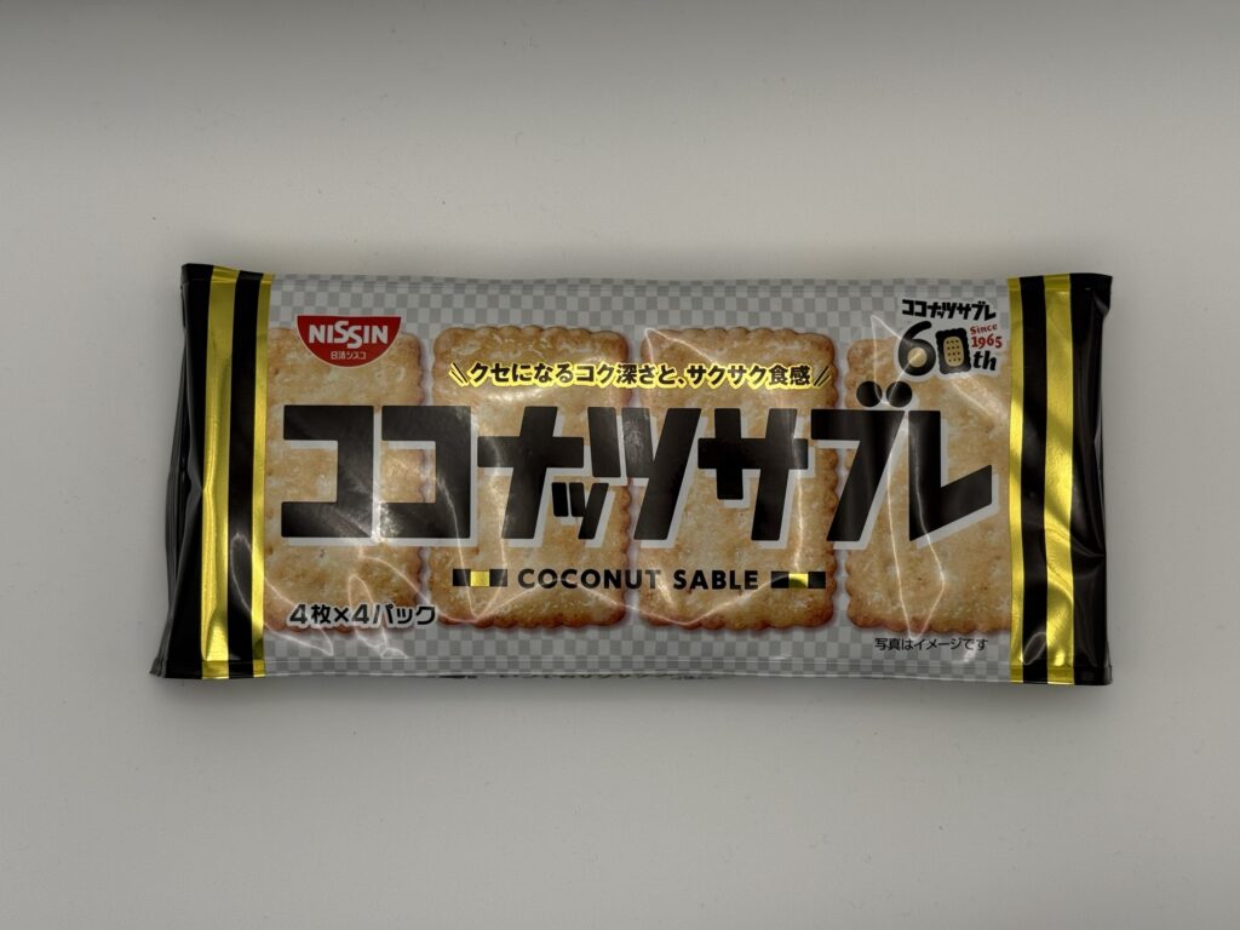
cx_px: 620
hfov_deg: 39.7
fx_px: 1719
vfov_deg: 30.3
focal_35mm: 48
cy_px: 465
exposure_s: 1/249
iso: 64
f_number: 1.78
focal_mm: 6.76
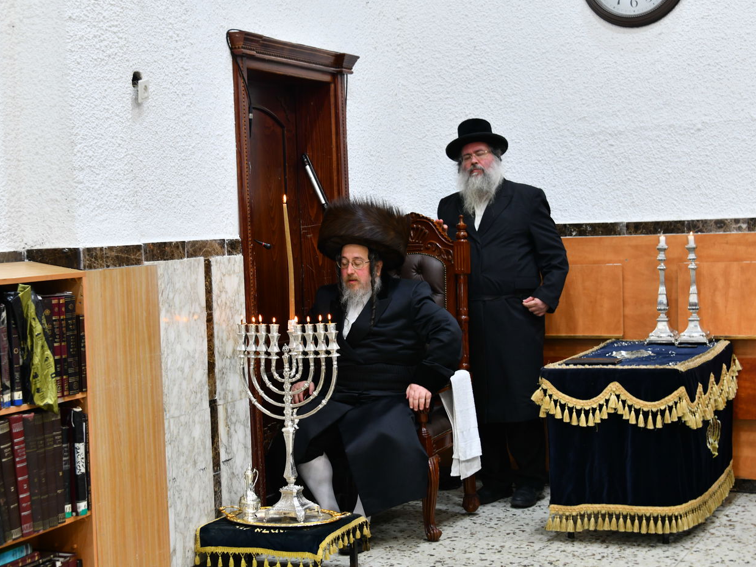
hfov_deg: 30.7
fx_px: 1376
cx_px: 365
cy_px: 284
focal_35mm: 63
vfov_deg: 23.3
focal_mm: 58
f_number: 5
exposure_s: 1/100
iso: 640
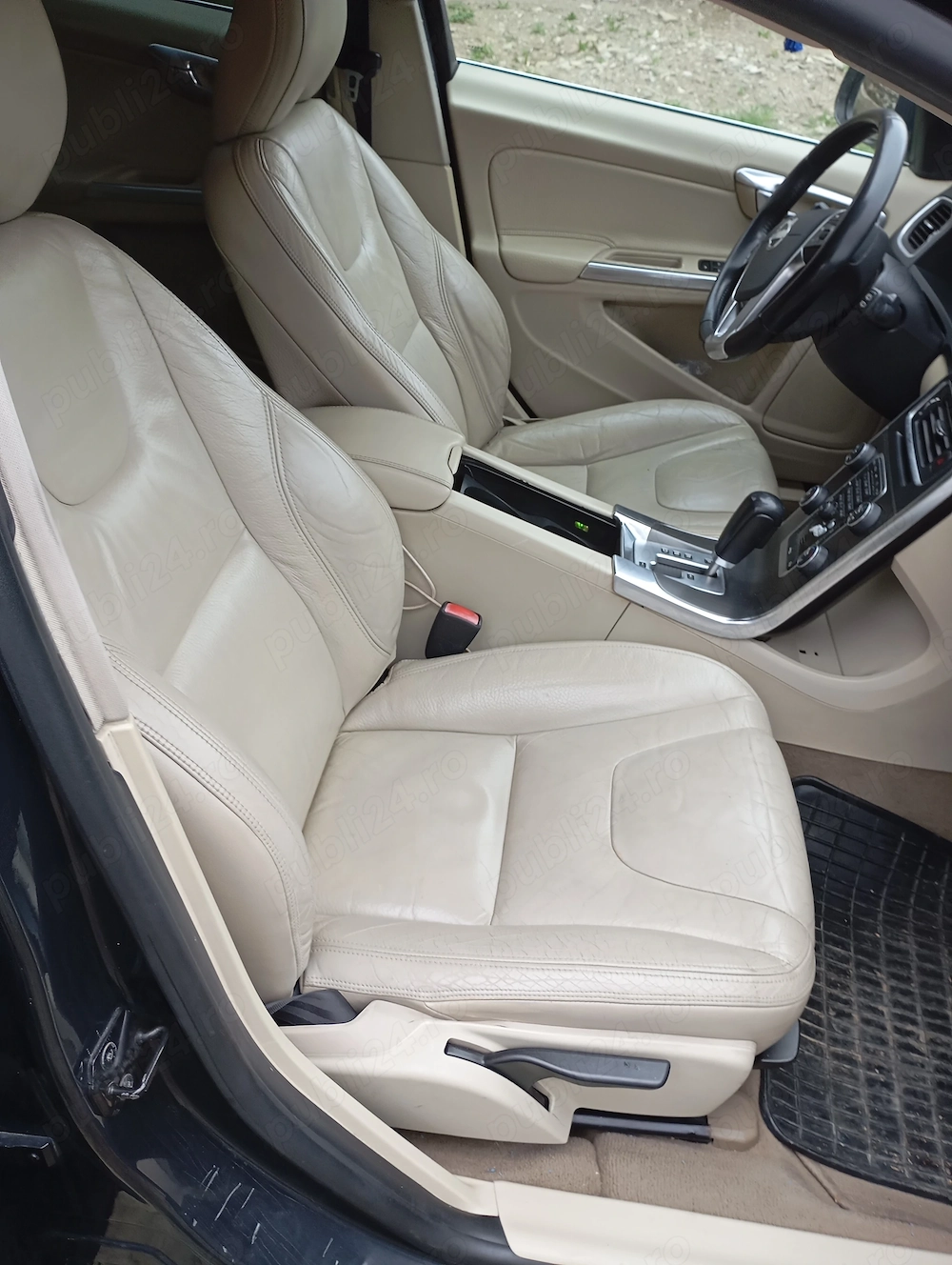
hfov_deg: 49.9
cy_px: 632
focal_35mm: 28
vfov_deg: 63.4
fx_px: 1024
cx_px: 476
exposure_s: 1/100
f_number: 1.8
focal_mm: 4.27
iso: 186
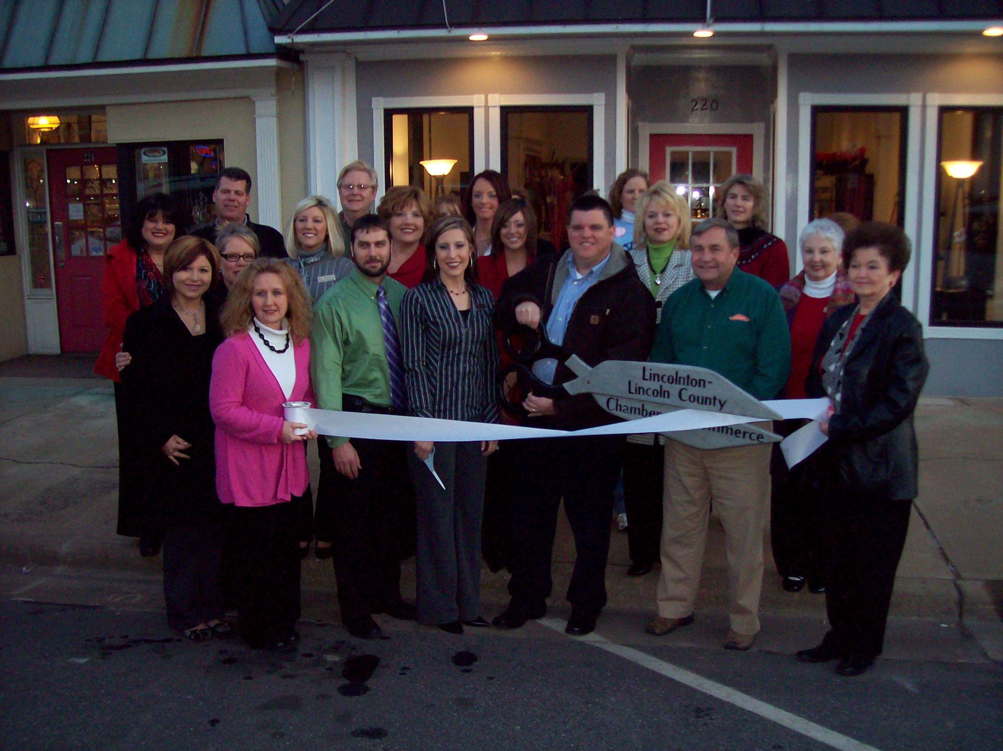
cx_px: 502
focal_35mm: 36
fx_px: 1043
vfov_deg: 39.6
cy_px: 376
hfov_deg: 51.4
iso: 140
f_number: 2.7
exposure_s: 1/64
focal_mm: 6
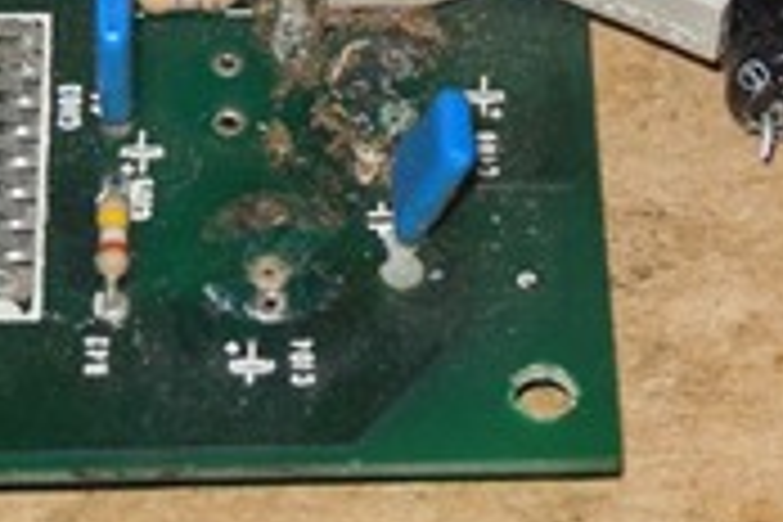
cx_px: 270
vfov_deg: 10.0
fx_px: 2914
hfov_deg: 15.3
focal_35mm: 134
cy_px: -176
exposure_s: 1/60
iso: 200
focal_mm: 8.9
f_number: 7.9
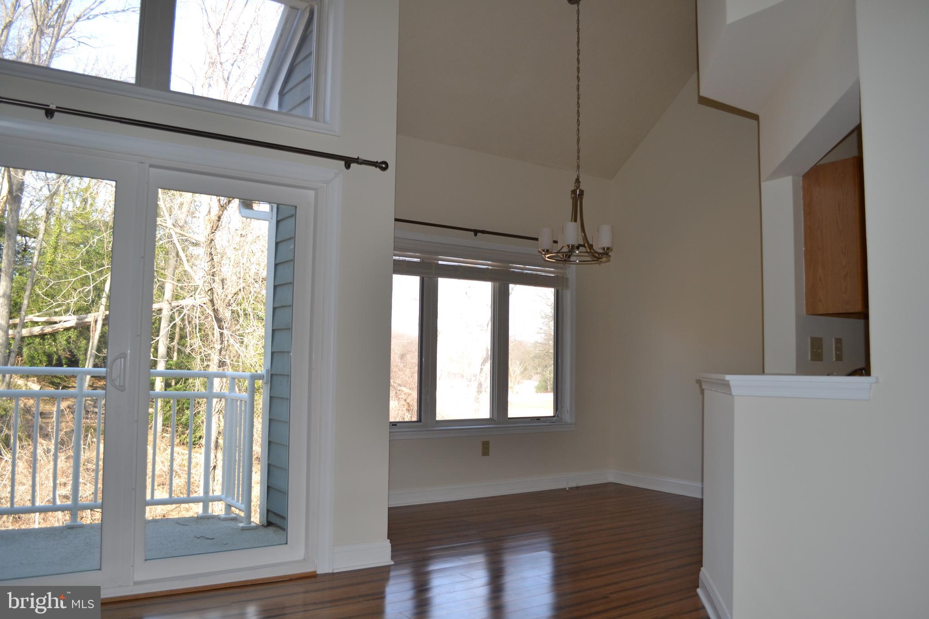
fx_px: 697
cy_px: 310
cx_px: 464
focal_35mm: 27
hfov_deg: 67.4
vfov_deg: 47.9
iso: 180
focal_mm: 18
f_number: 4
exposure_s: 1/125
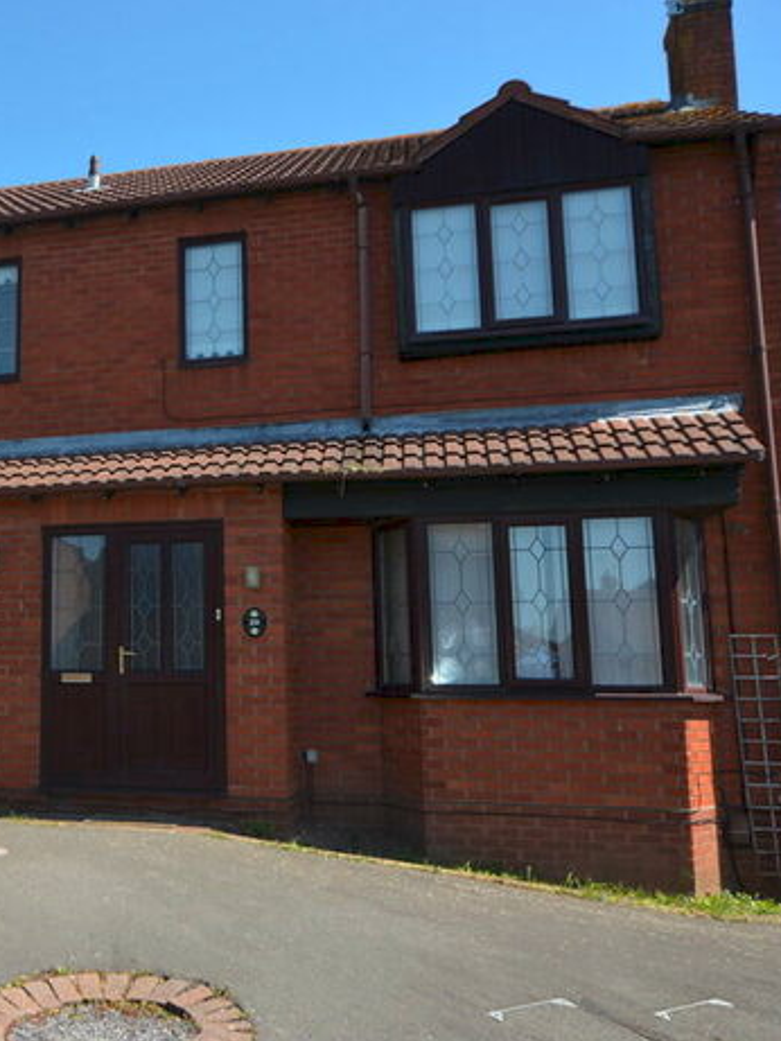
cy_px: 519
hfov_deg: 38.2
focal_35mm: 35
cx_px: 90
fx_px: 1052
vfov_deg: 52.6
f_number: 6.3
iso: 100
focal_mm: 16
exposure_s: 1/200
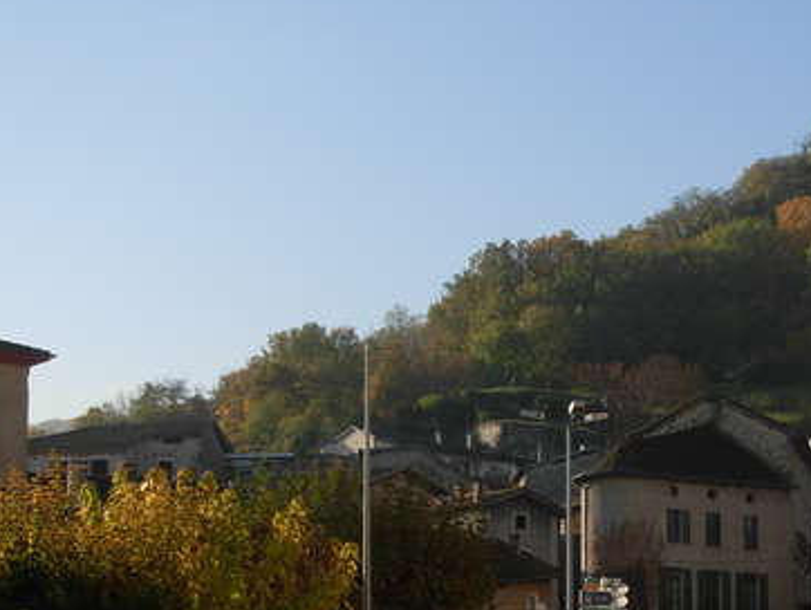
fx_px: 2720
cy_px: 437
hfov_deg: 16.9
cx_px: 491
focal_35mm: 116
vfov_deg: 12.8
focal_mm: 11.5
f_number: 3.5
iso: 79
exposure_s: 1/886
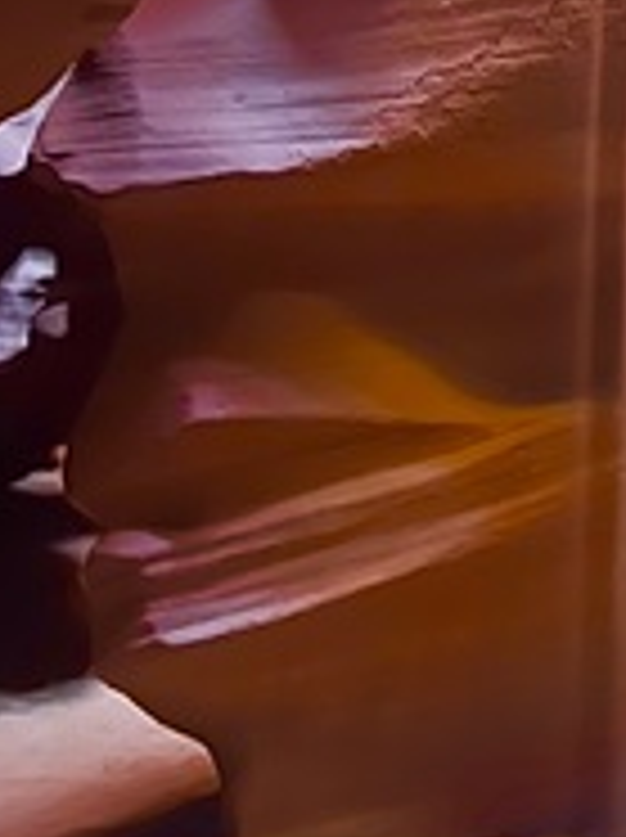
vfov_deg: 23.1
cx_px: 973
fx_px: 2030
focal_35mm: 84
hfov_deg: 15.9
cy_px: 212
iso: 1000
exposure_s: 1/16
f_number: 1.5
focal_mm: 5.7
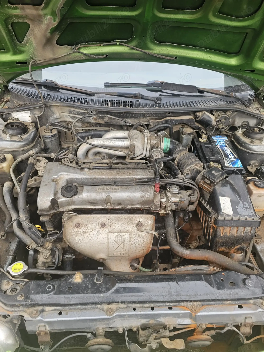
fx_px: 234
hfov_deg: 58.9
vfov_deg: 73.9
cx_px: 132
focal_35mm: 23
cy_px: 176
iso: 40
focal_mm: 6.3
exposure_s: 1/190
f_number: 1.7
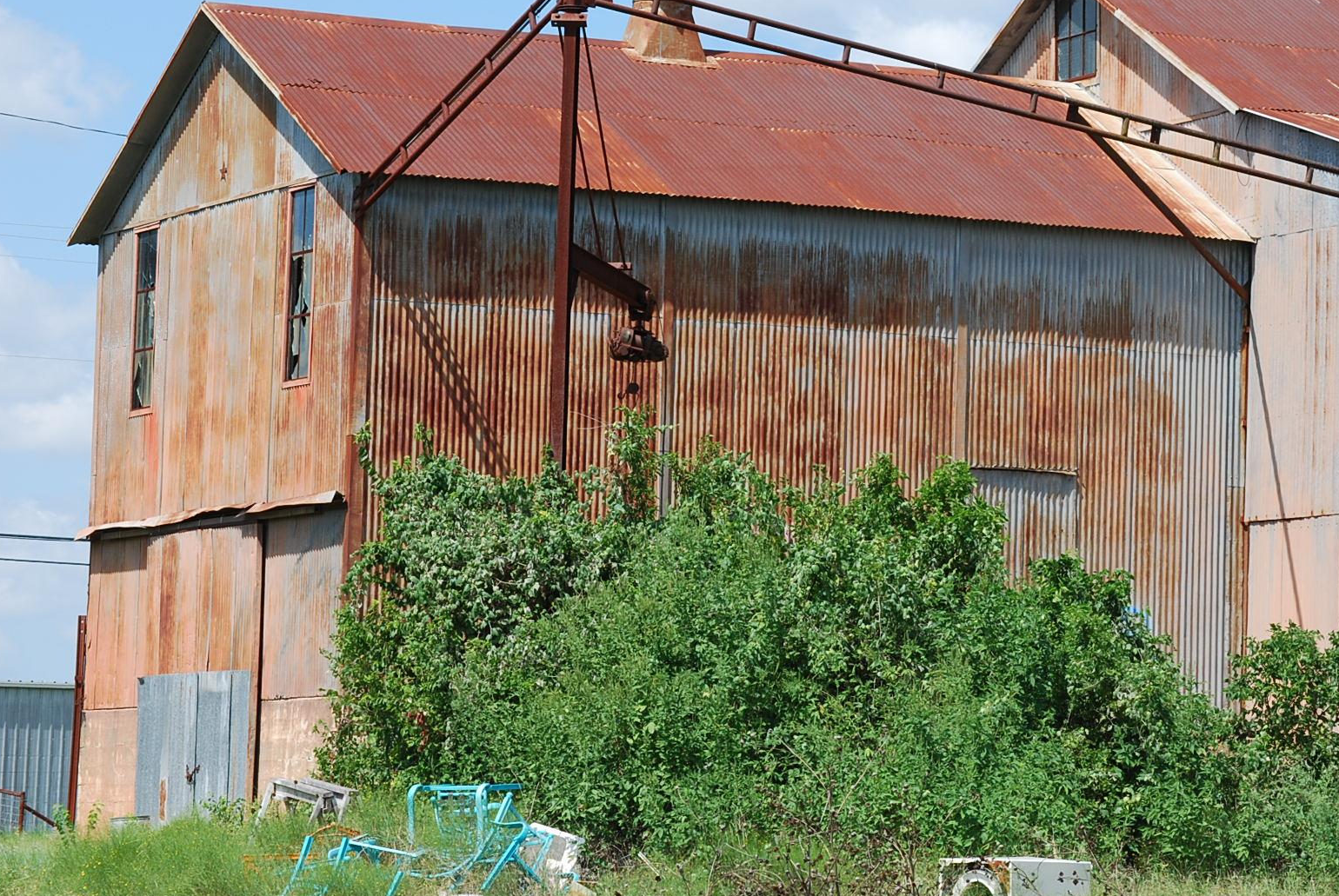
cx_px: 822
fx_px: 9482
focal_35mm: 255
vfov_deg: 5.4
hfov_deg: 8.1
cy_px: 379
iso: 200
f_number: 10
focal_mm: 135
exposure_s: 1/250
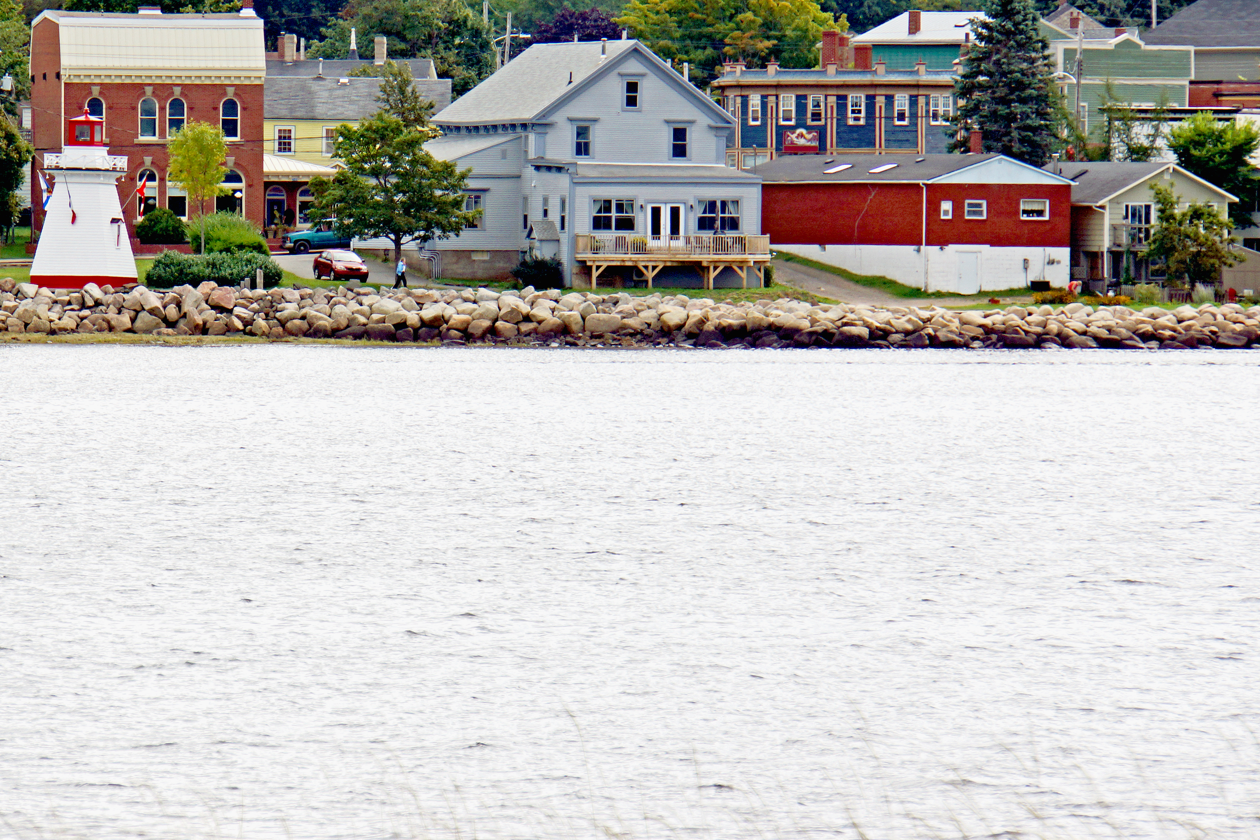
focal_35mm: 372
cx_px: 439
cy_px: 314
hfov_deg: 5.5
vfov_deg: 3.7
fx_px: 13019
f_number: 7.1
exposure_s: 1/400
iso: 100
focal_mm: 168
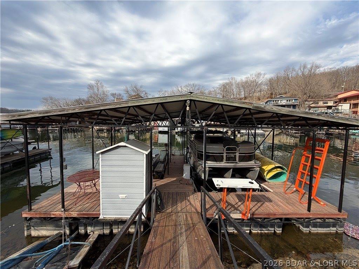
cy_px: 134
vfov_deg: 85.7
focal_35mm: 14
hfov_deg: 102.1
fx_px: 145
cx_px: 180
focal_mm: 2.22
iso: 25
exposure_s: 1/770
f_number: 2.2
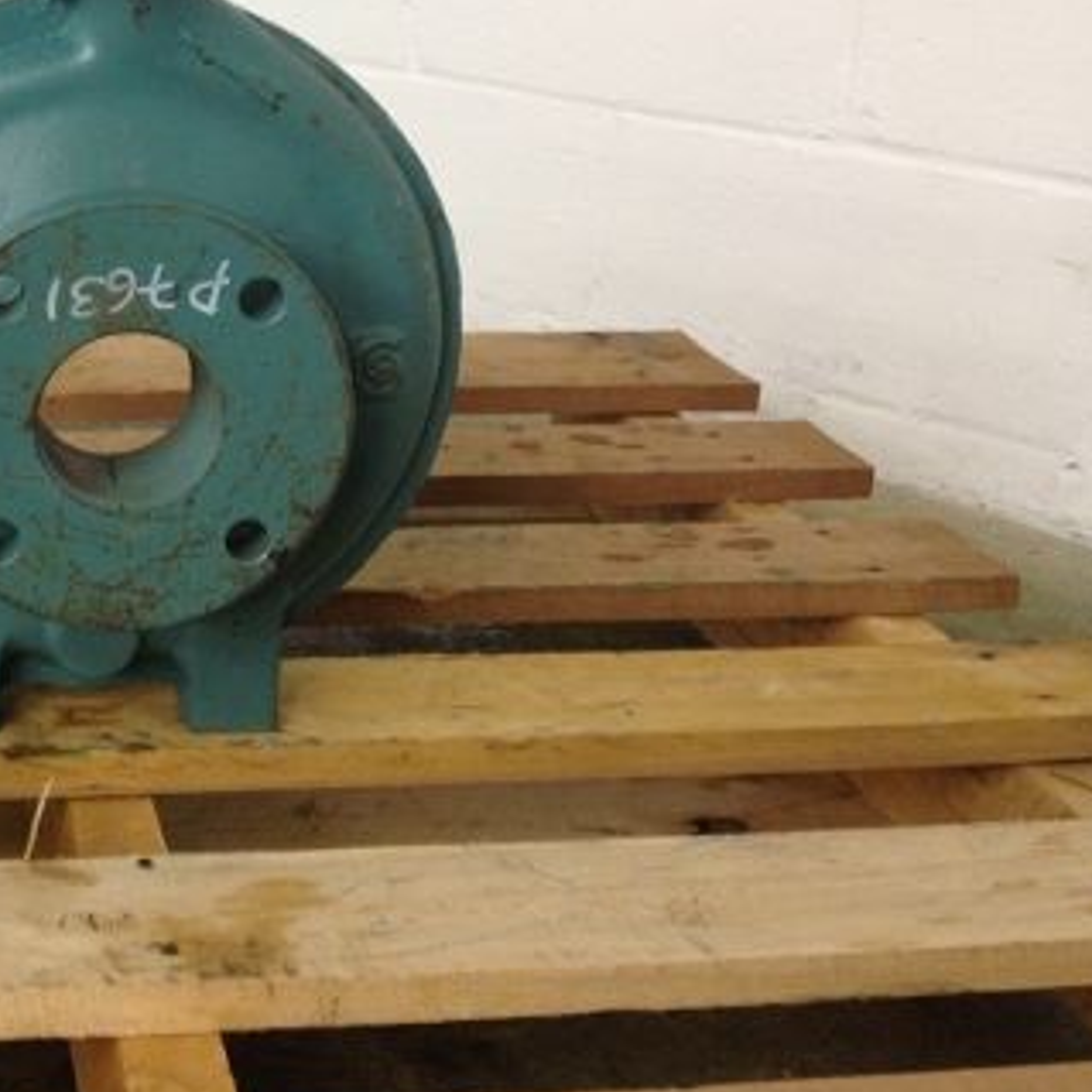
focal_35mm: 62
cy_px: 312
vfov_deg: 27.4
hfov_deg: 26.3
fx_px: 2213
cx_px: 14
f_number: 2.4
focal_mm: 4.28
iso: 125
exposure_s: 1/20
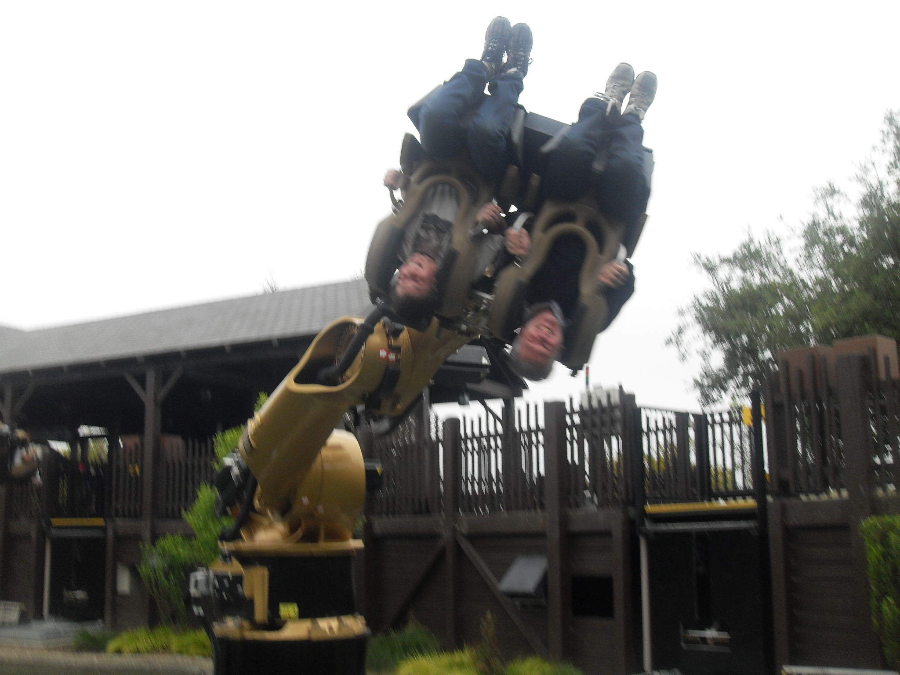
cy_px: 338
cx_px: 450
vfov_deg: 38.7
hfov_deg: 50.1
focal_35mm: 37
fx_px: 962
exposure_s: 1/45
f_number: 8.9
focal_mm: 6.3
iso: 80
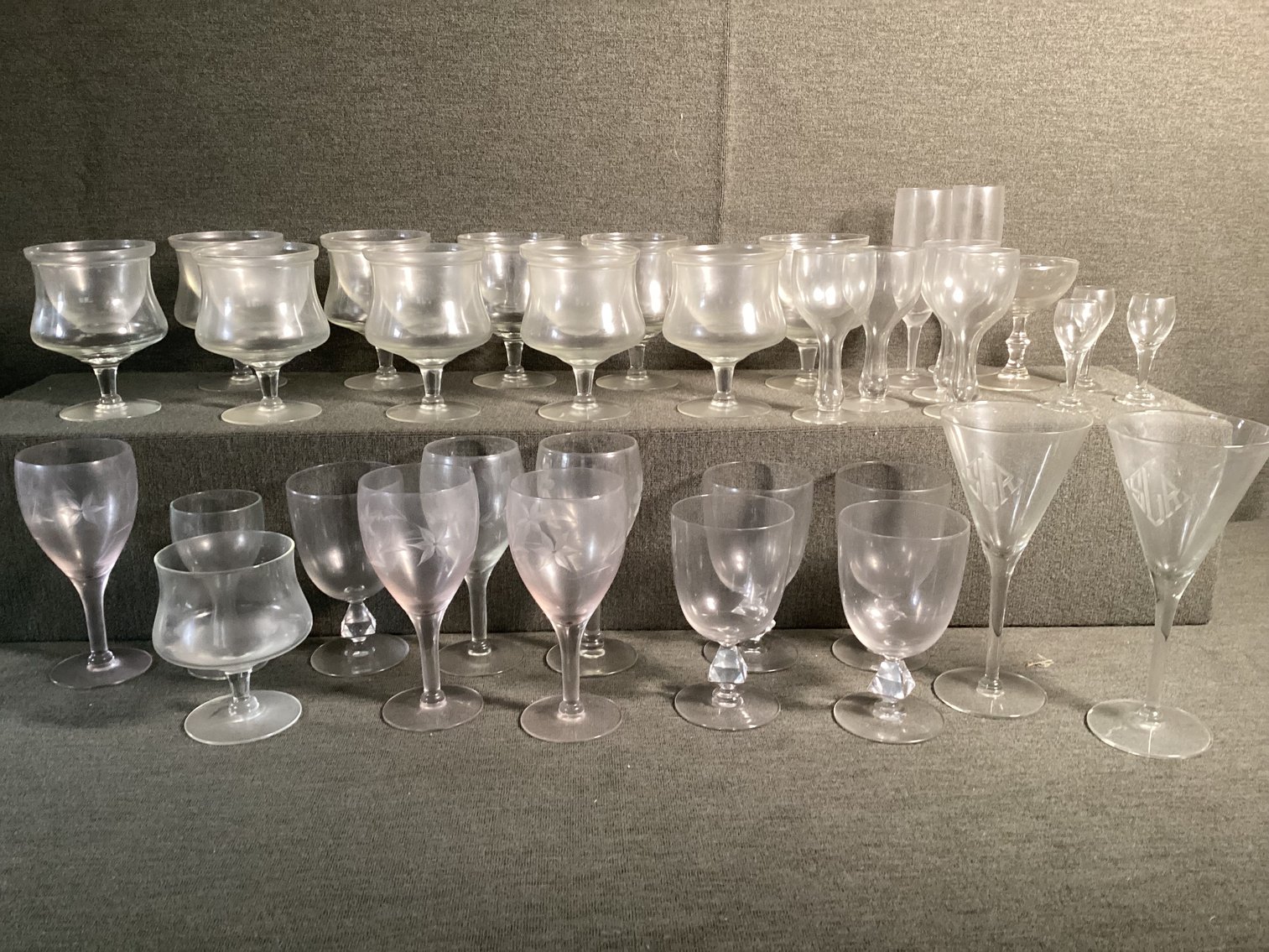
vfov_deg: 45.4
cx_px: 634
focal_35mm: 31
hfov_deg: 58.3
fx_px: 1137
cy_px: 476
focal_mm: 3.3
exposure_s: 1/50
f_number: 2.4
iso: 320
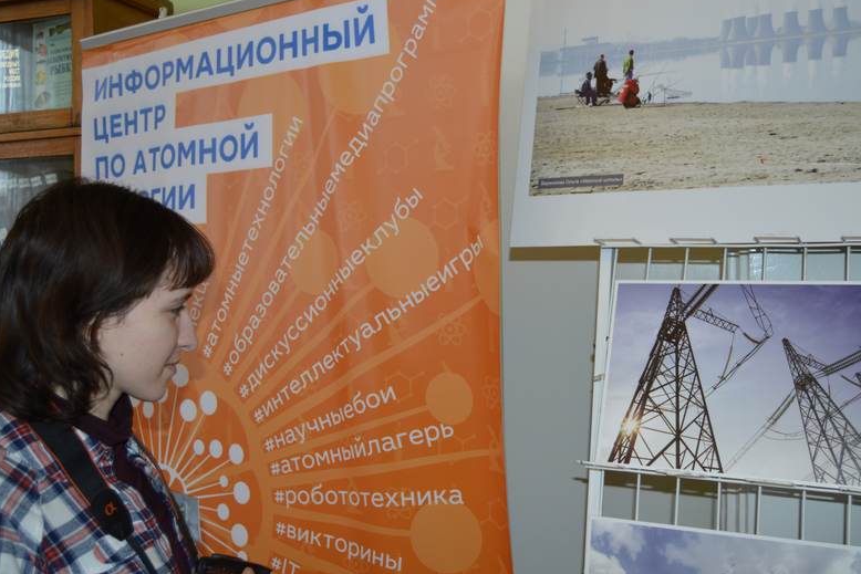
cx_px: 436
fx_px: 885
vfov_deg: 36.0
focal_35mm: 37
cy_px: 285
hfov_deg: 51.9
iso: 450
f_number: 3.8
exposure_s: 1/60
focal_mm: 24
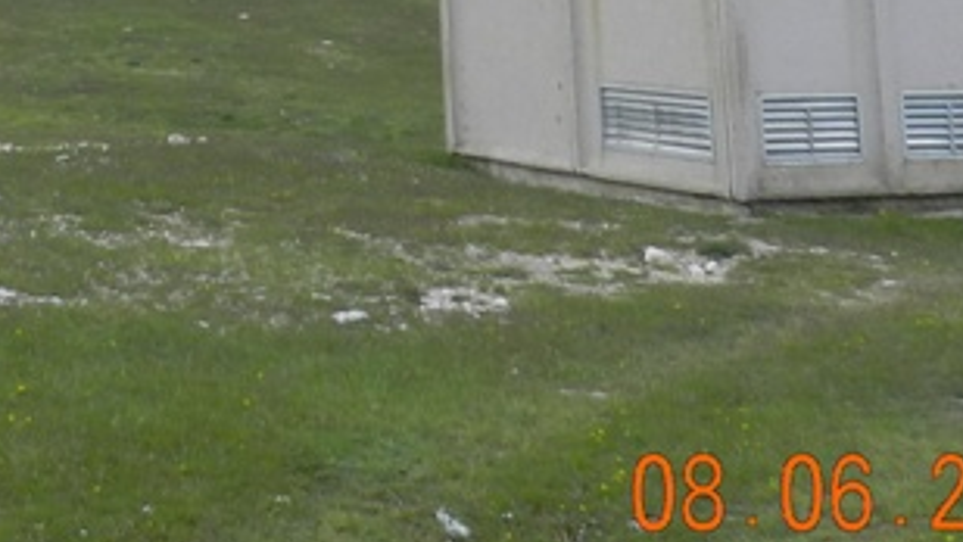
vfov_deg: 13.1
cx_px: 16
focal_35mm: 83
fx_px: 2120
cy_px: -455
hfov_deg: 24.5
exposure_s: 1/500
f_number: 4
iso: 160
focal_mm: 4
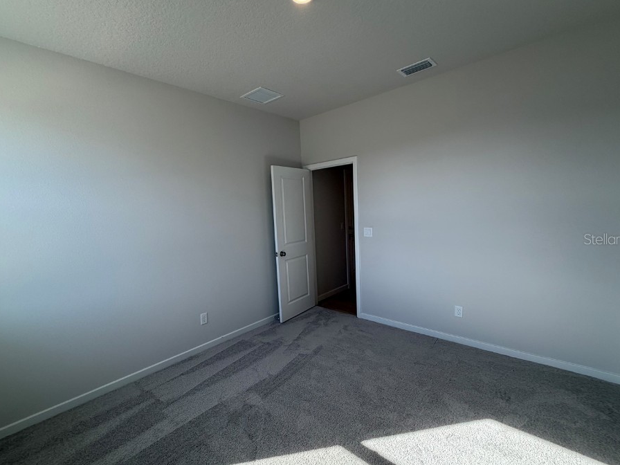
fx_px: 287
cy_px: 239
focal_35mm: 16
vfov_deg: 78.1
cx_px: 295
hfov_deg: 94.4
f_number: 2.2
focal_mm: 2.22
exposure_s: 1/120
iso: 64
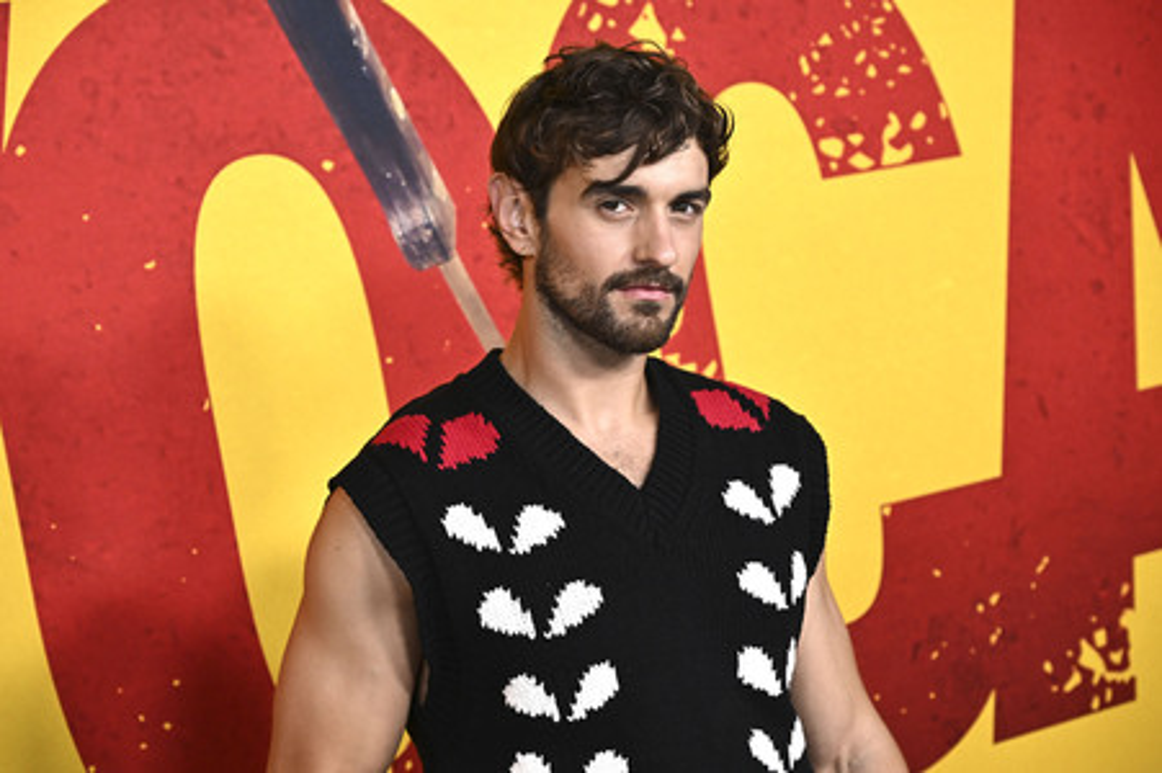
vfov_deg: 13.8
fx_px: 3193
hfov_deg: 20.6
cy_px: 386
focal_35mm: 99
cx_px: 581
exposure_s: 1/250
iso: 2000
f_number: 6.3
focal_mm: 99
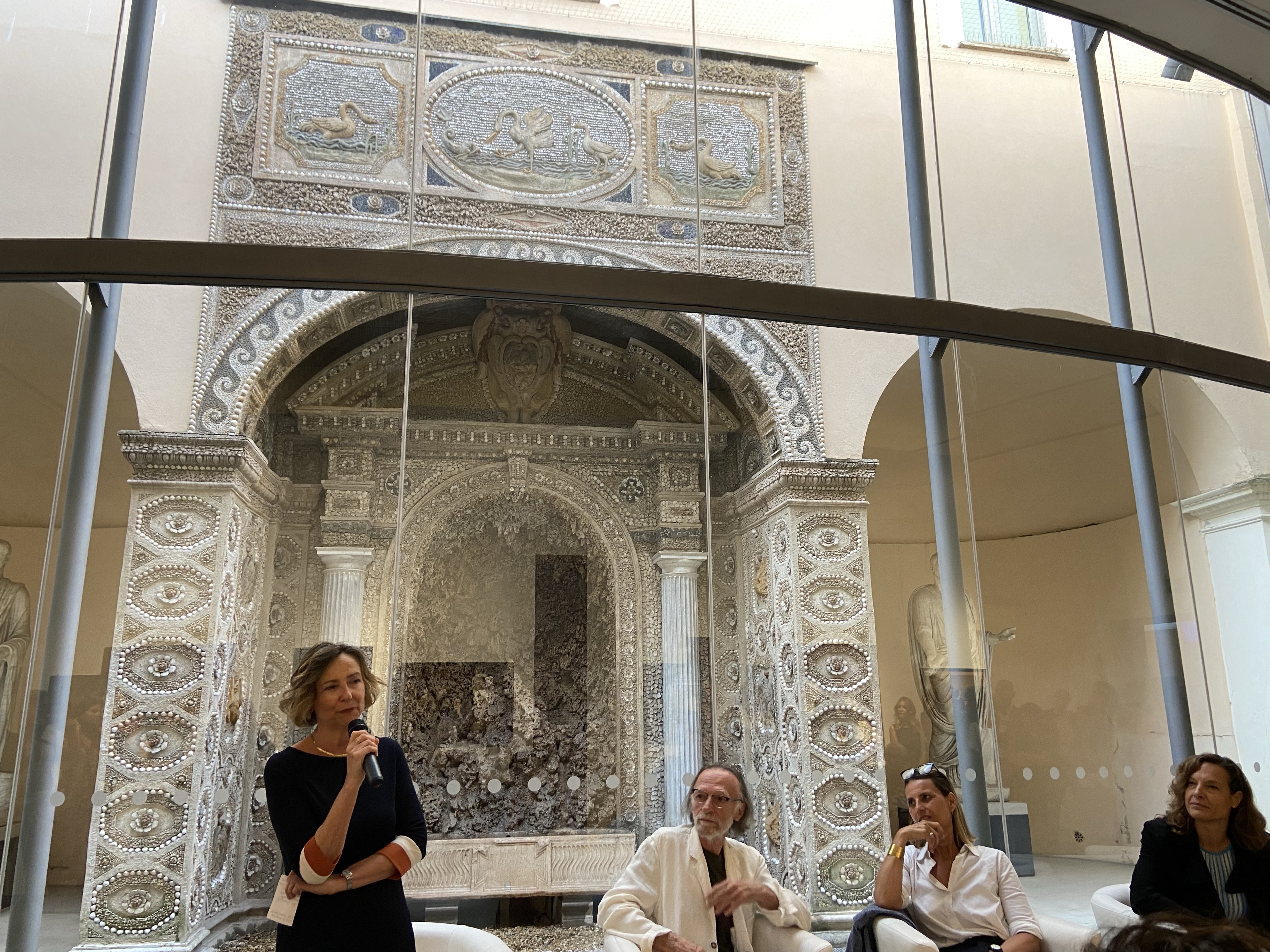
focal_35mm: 26
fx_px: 954
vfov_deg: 53.1
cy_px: 476
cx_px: 635
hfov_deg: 67.3
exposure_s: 1/50
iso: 64
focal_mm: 4.25
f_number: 1.8
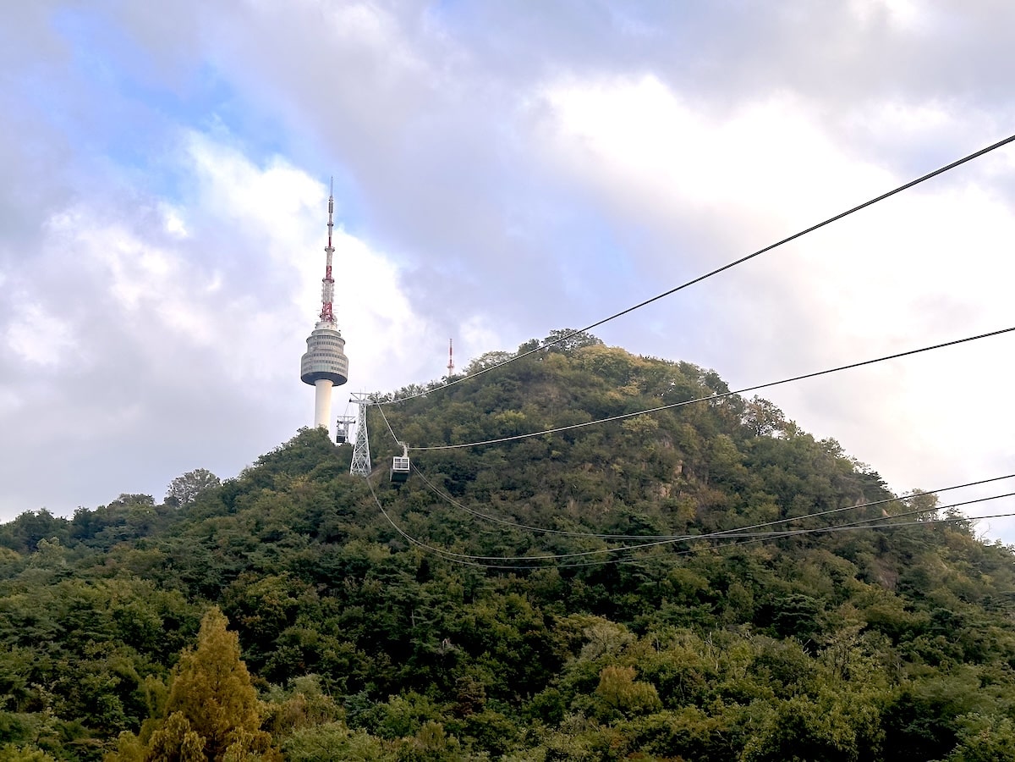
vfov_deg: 30.3
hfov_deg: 39.7
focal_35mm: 48
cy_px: 381
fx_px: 1407
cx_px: 508
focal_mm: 6.86
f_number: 1.78
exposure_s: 1/903
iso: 64
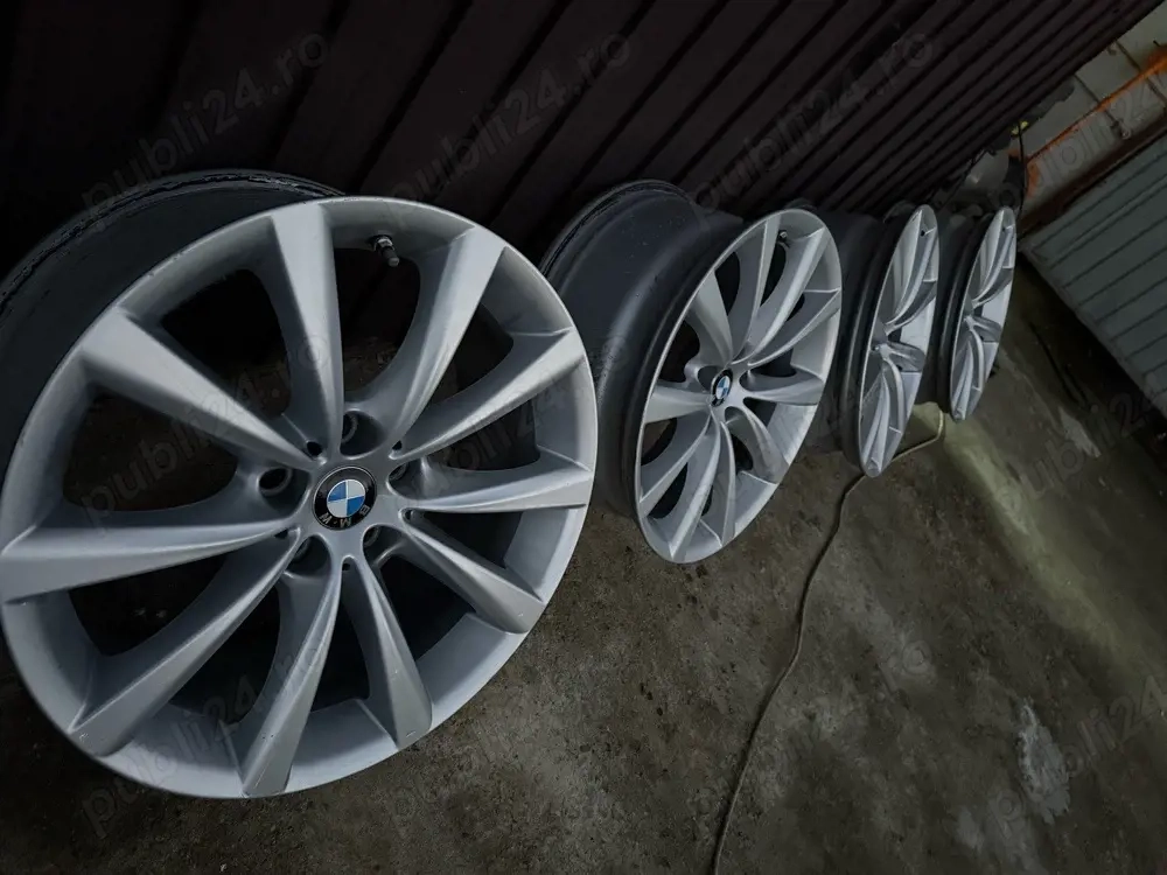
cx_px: 584
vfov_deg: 56.8
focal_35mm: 24
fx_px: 809
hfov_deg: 71.6
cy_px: 438
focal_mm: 6.76
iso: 1600
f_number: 1.78
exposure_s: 1/25
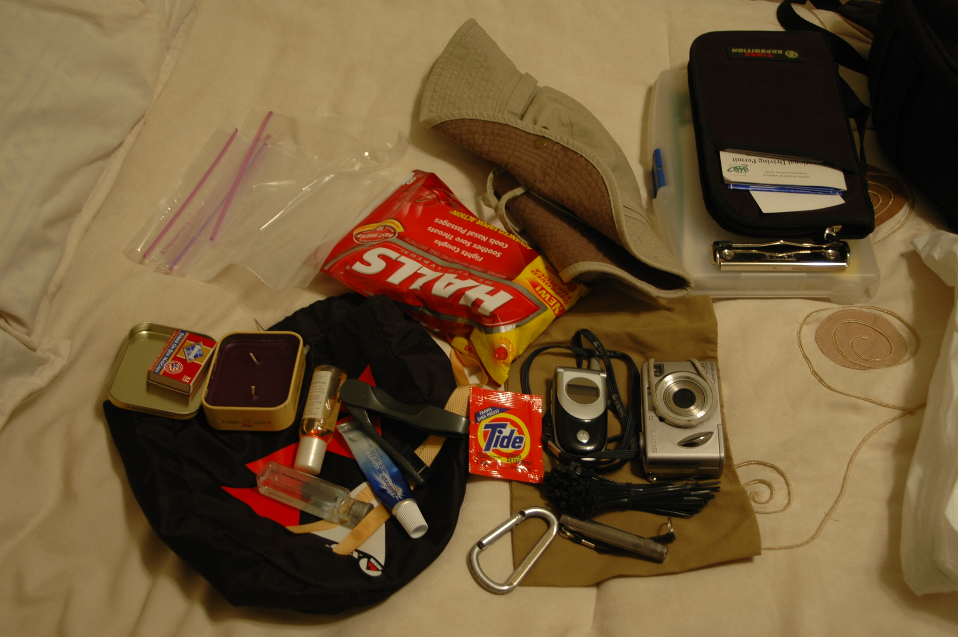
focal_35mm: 39
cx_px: 479
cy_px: 318
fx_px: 1037
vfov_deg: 34.1
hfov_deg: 49.6
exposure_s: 1/8
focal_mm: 26
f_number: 4.2
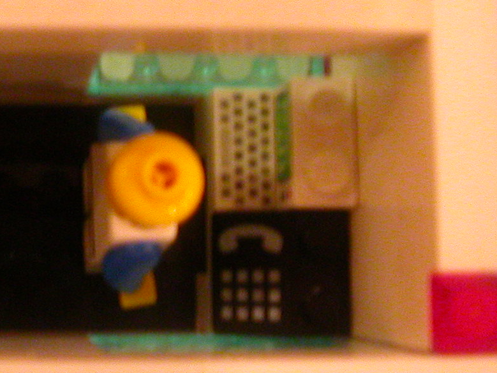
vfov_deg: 19.4
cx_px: 29
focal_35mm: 76
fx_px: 1091
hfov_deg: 24.7
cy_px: 187
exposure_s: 1/6.8
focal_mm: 5.6
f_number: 2.7
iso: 355
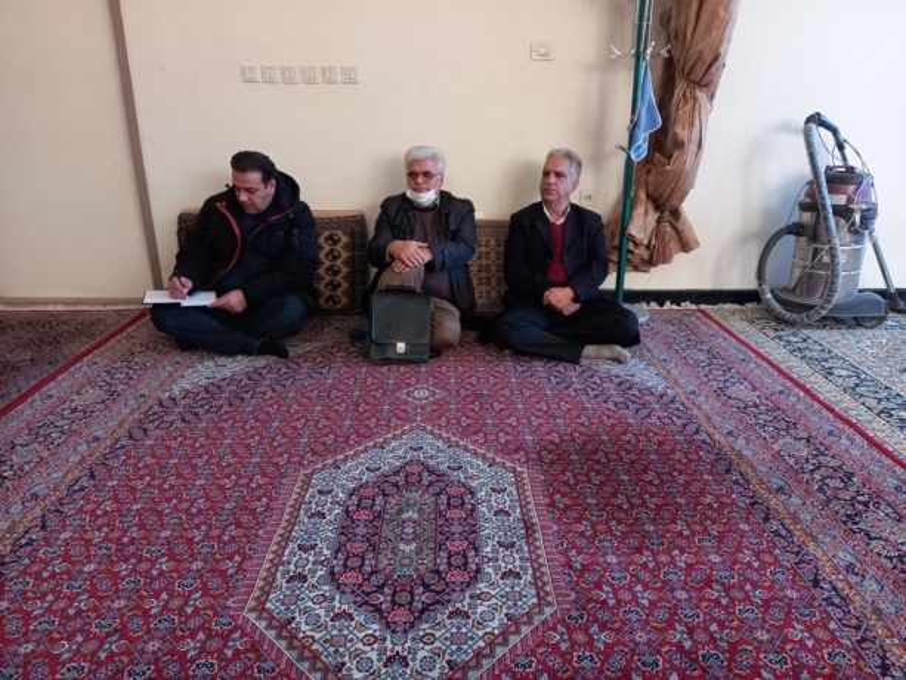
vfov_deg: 54.9
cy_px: 340
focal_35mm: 25
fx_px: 654
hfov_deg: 69.4
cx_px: 453
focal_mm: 4.6
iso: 200
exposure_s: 1/33.3
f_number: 2
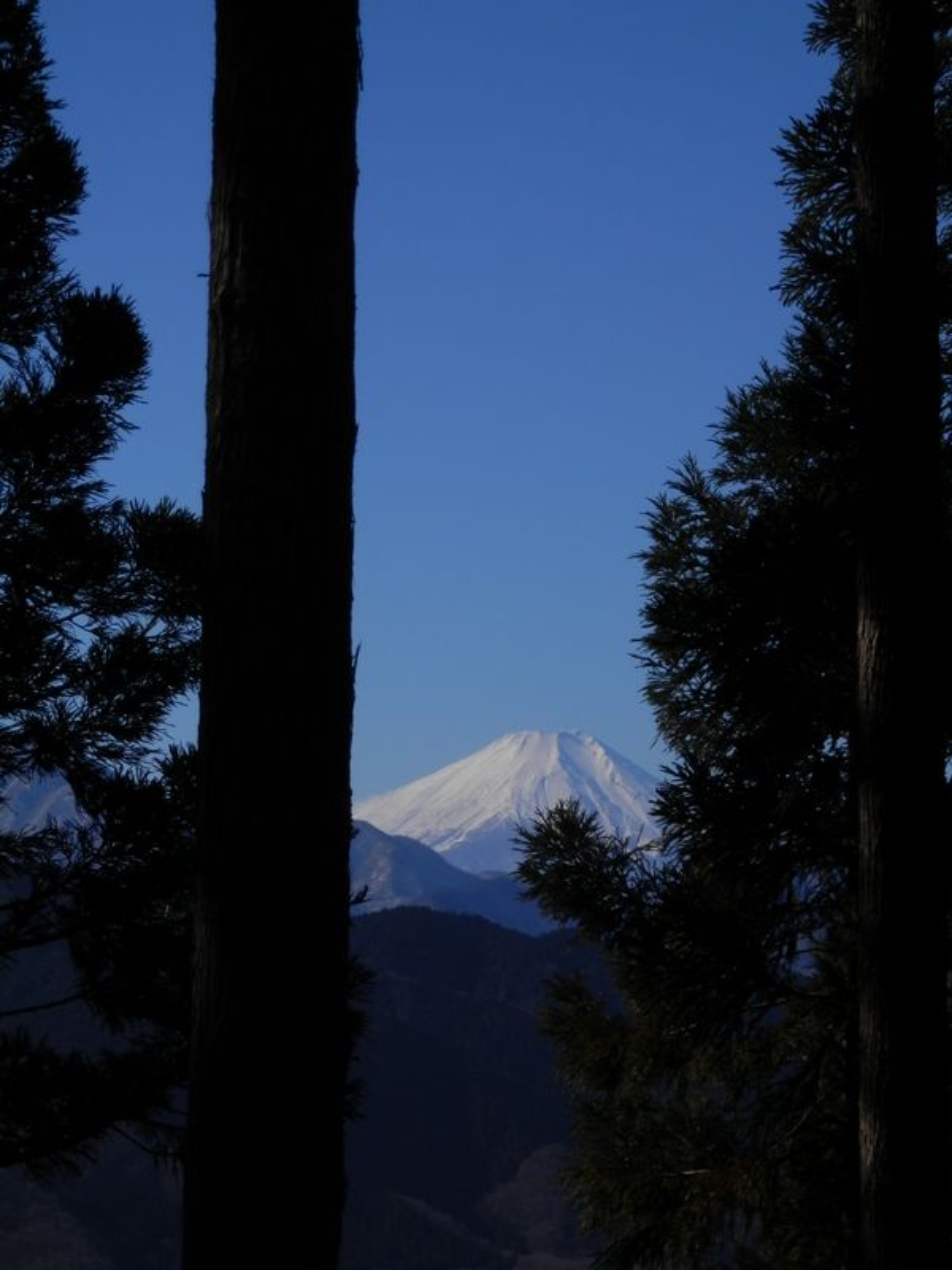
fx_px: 4254
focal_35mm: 116
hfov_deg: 12.8
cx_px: 476
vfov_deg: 17.0
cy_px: 635
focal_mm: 20.9
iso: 80
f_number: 14.6
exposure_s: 1/160
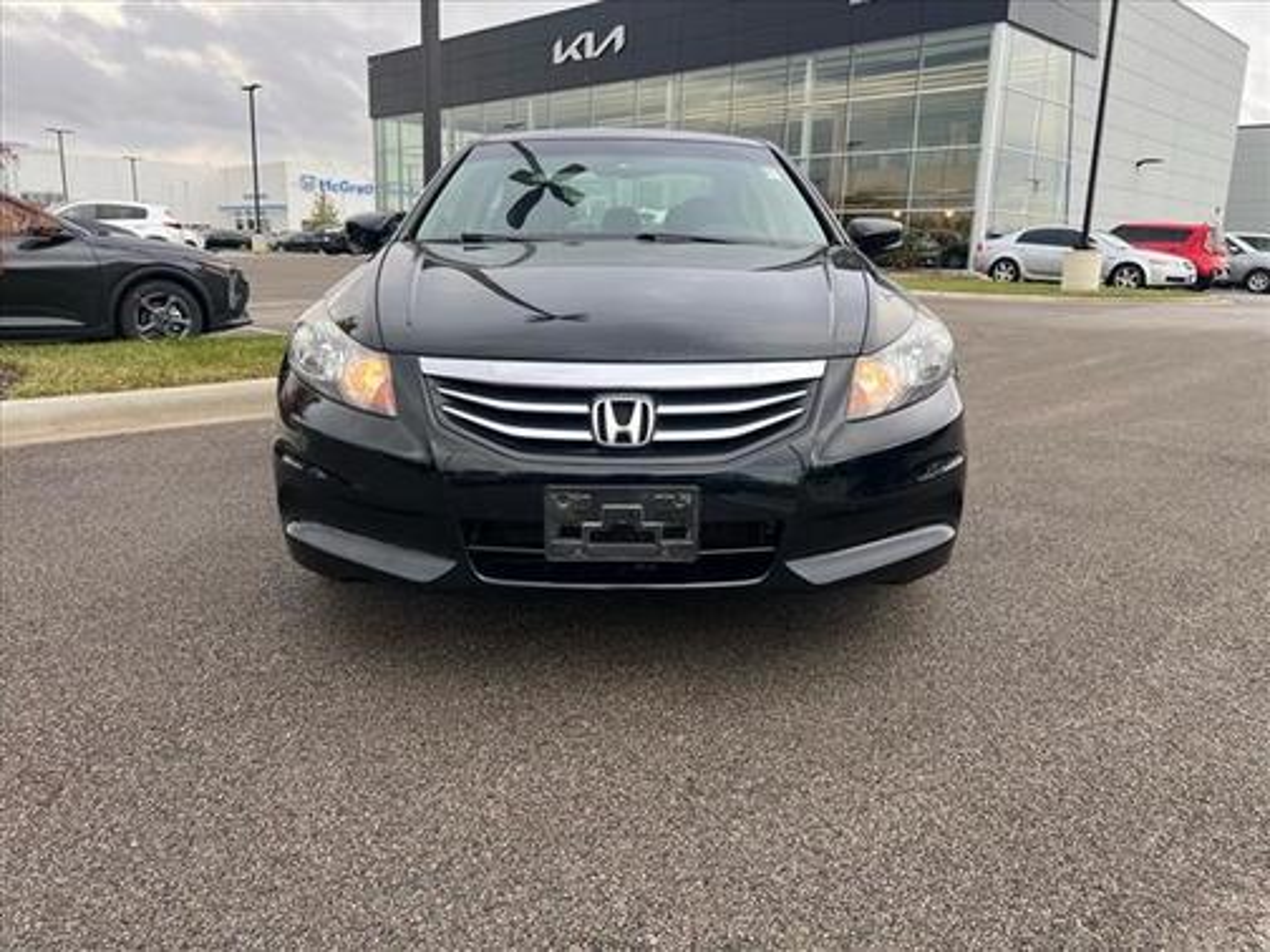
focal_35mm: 26
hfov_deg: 67.3
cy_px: 476
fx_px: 954
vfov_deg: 53.1
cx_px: 635
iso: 50
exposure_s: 1/434
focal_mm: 5.7
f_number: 1.5
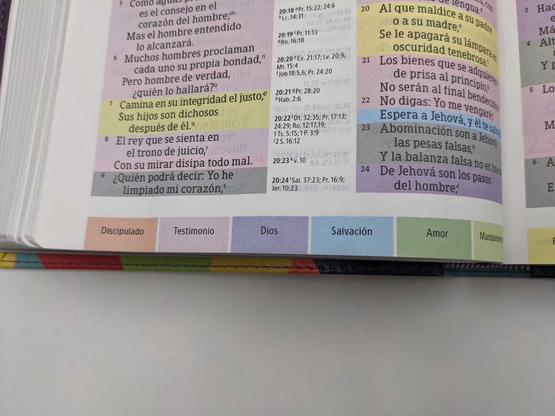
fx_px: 433
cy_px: 208
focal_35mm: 27
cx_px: 278
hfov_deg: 65.3
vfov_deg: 51.4
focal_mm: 4.38
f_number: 1.73
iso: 55
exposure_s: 1/367
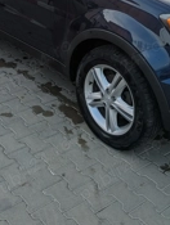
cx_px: 75
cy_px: -6
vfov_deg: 30.9
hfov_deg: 25.7
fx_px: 372
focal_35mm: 57
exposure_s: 1/1653
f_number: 1.89
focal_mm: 5.43
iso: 34
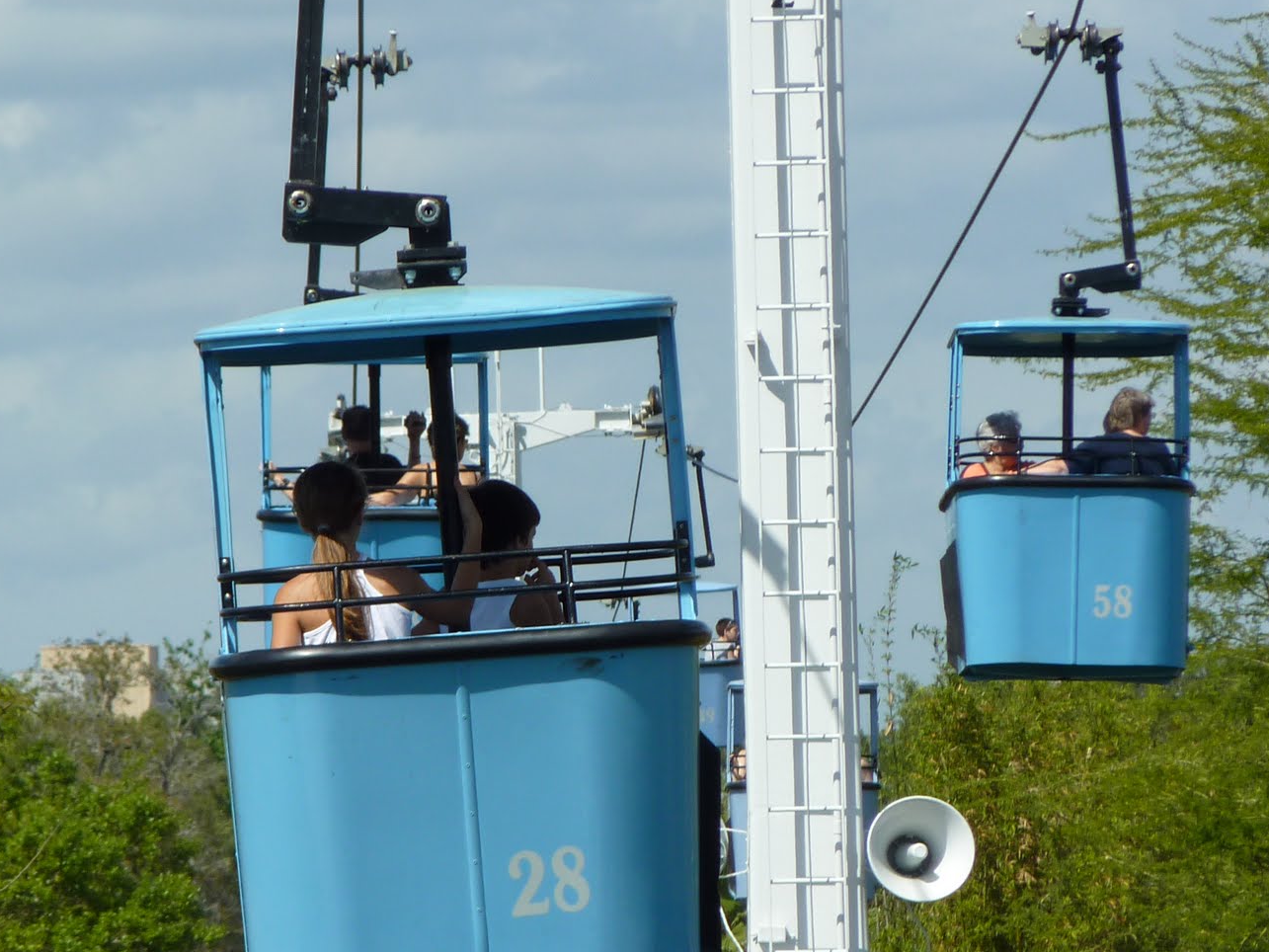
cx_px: 352
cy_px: 620
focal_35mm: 478
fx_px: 17525
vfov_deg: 3.1
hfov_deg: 4.1
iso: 80
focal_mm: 49.2
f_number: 5.6
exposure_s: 1/500
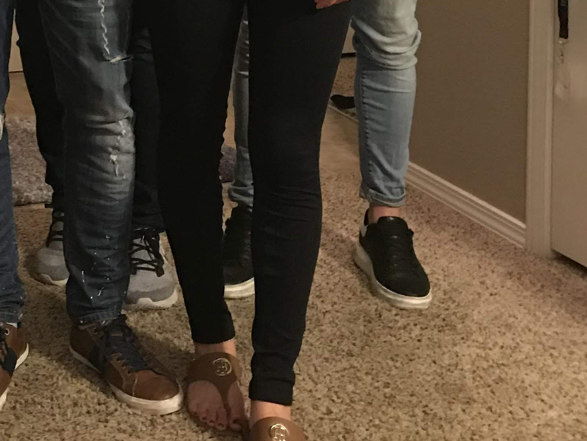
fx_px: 1289
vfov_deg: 18.0
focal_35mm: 76
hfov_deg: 24.5
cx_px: 1
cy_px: -152
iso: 100
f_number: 1.8
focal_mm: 3.99
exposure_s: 1/6
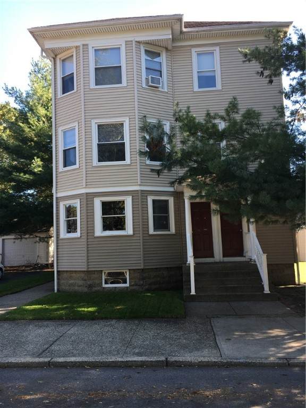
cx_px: 153
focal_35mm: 29
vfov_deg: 61.7
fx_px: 342
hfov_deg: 48.2
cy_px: 204
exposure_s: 1/183
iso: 25
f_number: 2.2
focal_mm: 4.15
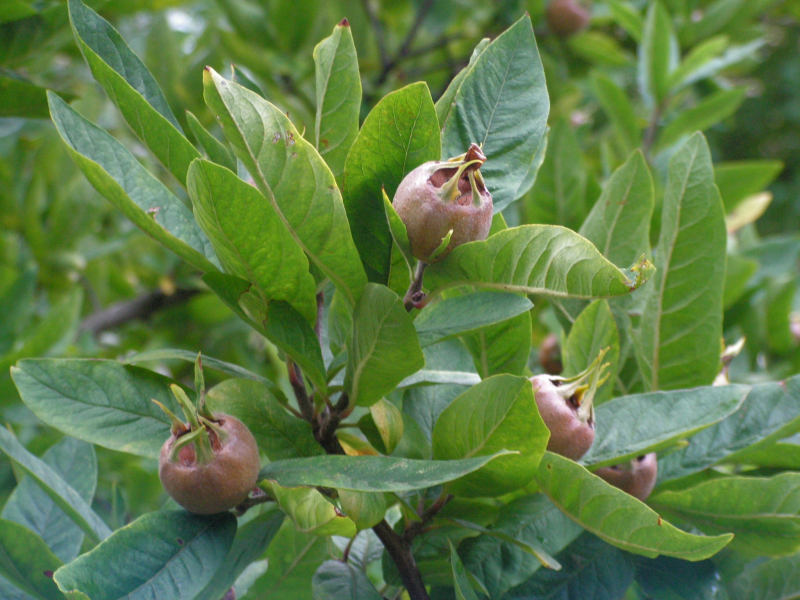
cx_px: 400
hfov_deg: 15.2
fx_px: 3004
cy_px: 300
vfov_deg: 11.4
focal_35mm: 130
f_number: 3.4
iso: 160
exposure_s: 1/125
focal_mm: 21.8
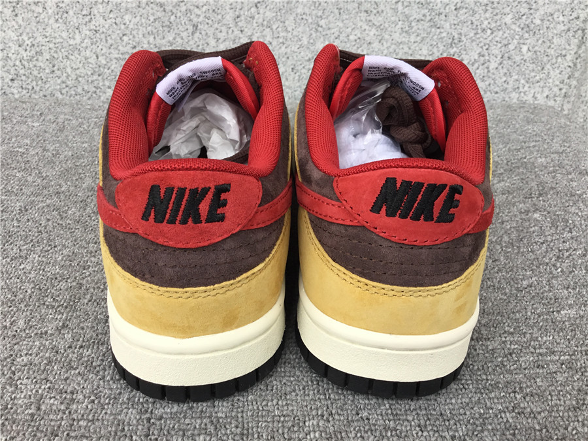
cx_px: 294
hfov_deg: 58.4
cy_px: 220
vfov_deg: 45.4
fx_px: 527
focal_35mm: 31
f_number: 2.4
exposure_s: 1/50
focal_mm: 3.3
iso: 32
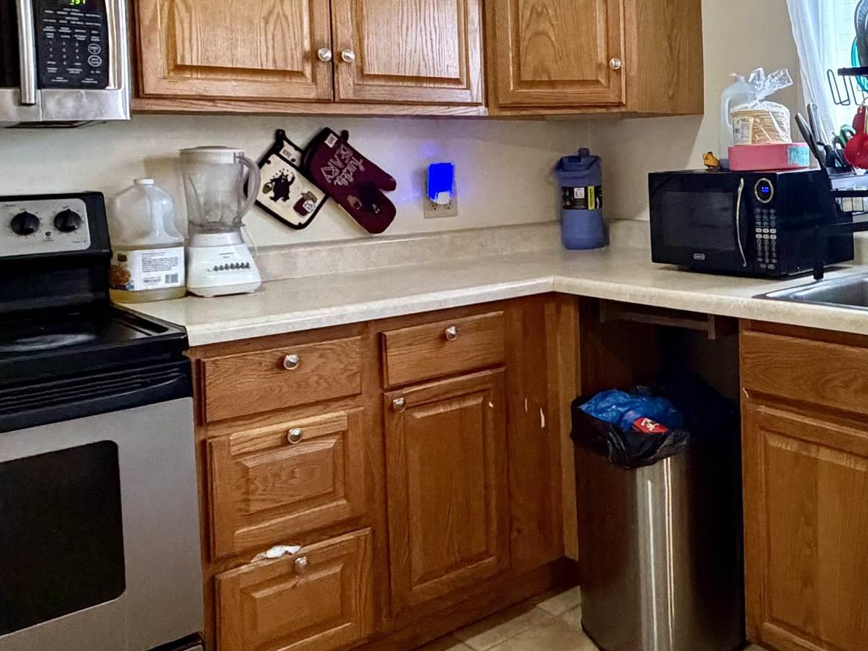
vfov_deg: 39.0
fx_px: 903
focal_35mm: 36
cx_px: 760
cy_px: 198
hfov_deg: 46.9
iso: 640
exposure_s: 1/60
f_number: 2.2
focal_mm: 2.22
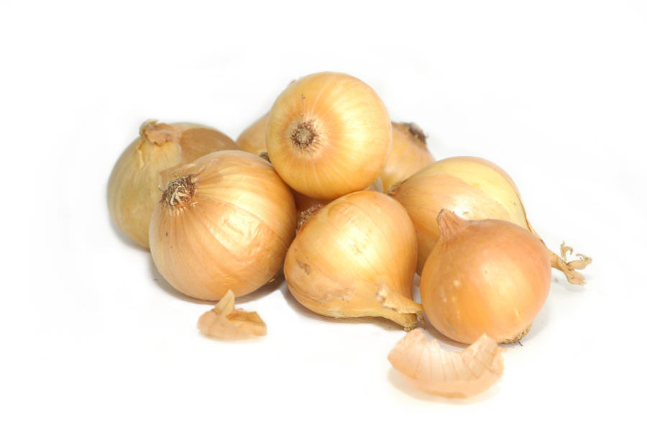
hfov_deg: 27.0
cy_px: 215
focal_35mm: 75
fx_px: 1346
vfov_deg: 18.1
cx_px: 324
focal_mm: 50
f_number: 7.1
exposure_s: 1/80
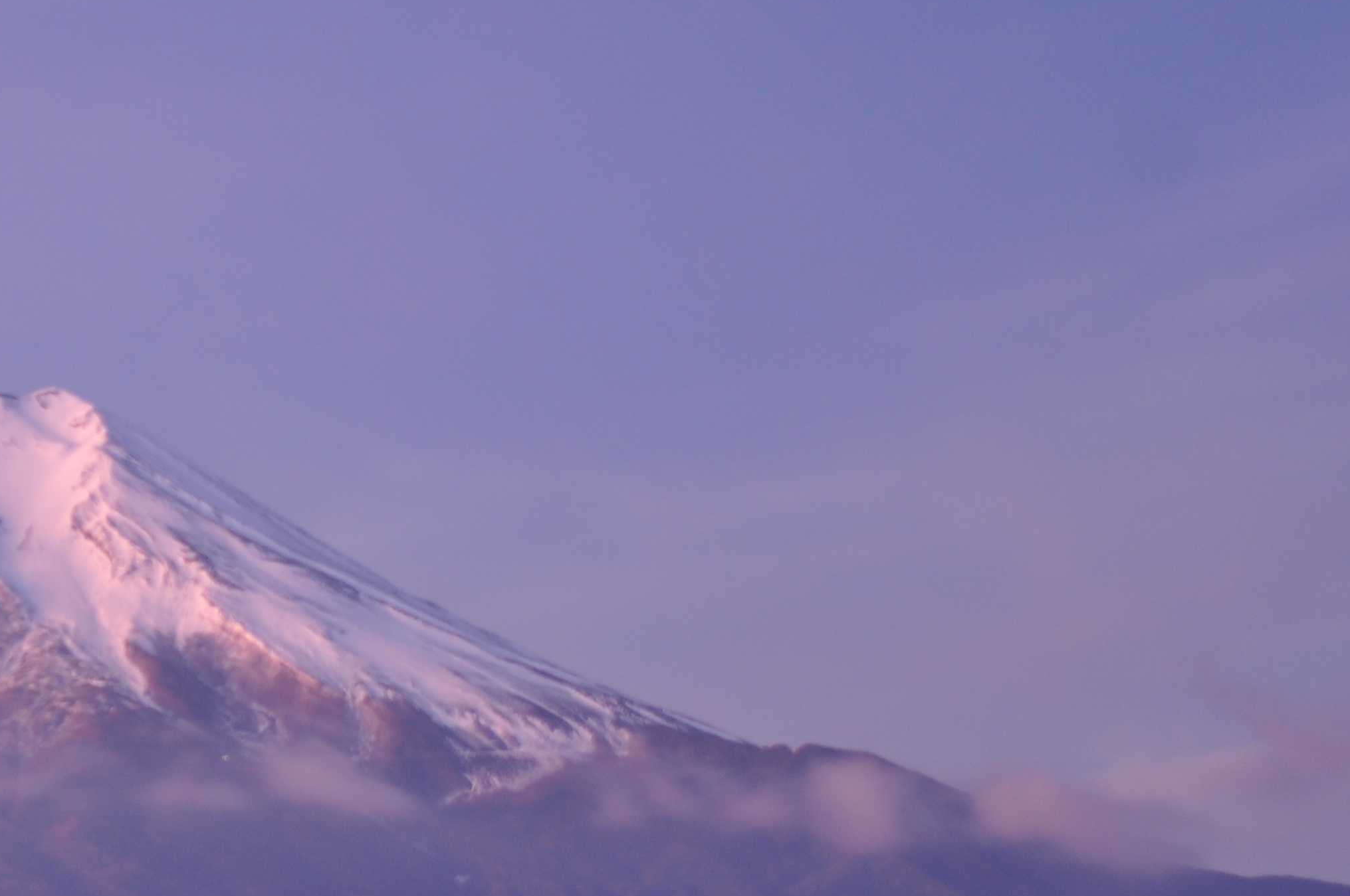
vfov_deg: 12.0
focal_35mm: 114
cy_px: 587
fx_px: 4270
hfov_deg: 17.6
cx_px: 66
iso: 200
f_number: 3.8
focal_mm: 36
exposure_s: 10
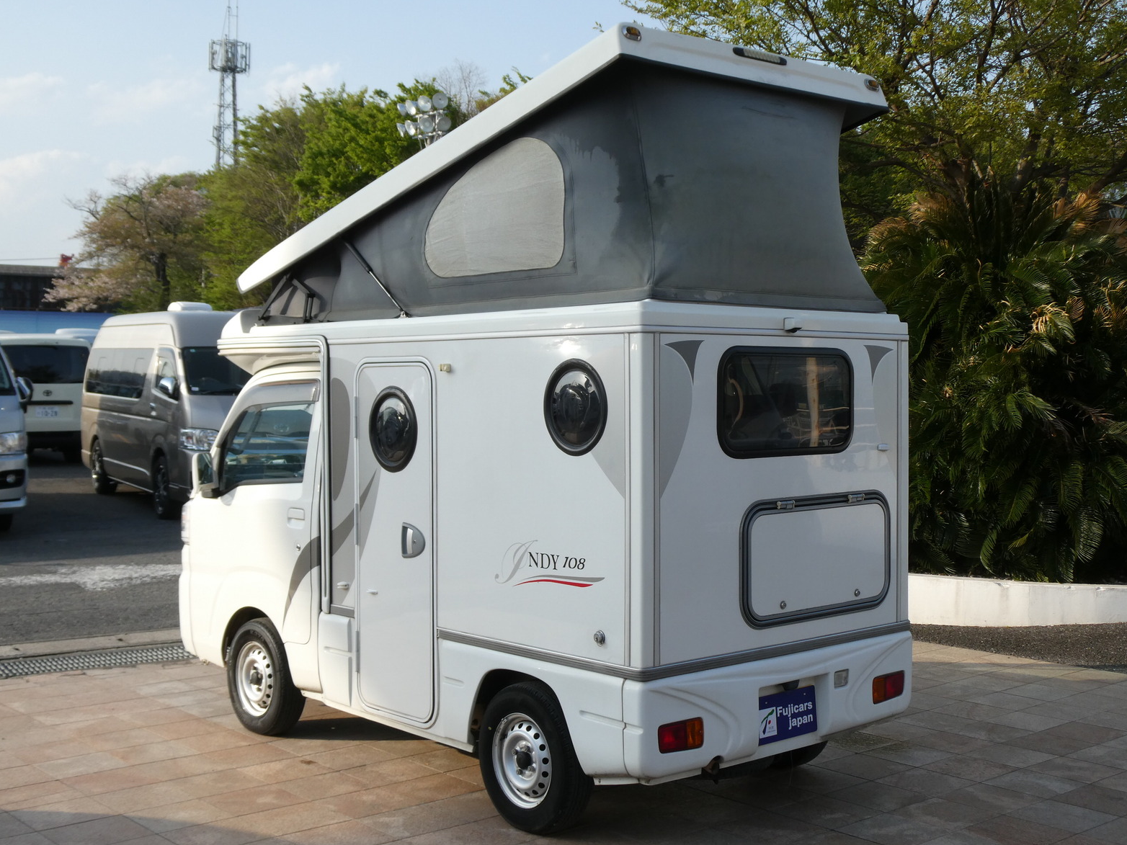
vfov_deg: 32.2
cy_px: 431
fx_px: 1465
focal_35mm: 45
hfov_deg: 42.1
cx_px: 563
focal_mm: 7.8
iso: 80
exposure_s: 1/400
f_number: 3.9
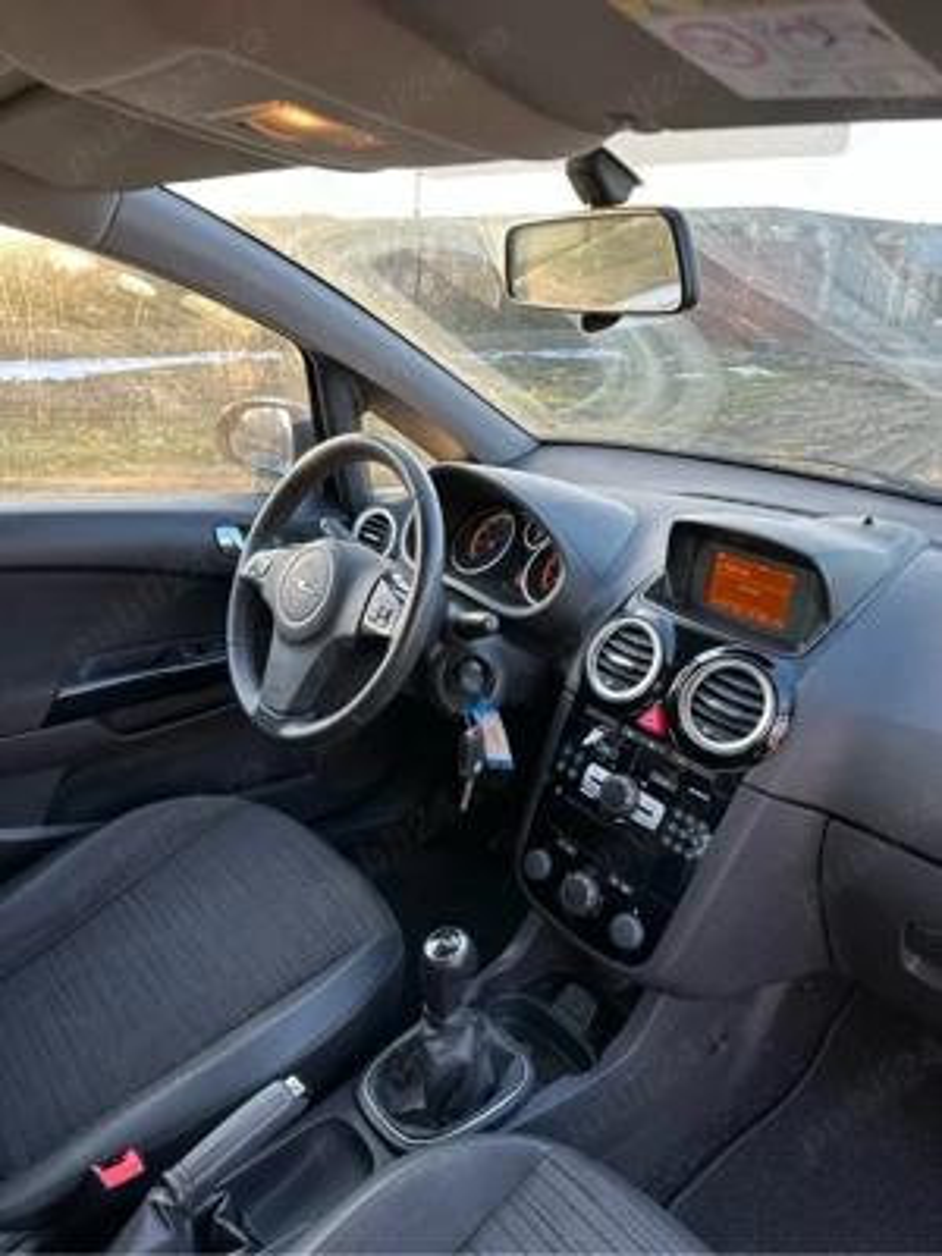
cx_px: 471
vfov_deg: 71.6
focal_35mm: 24
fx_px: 871
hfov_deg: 56.8
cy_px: 628
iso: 80
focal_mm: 6.86
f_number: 1.78
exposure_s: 1/121
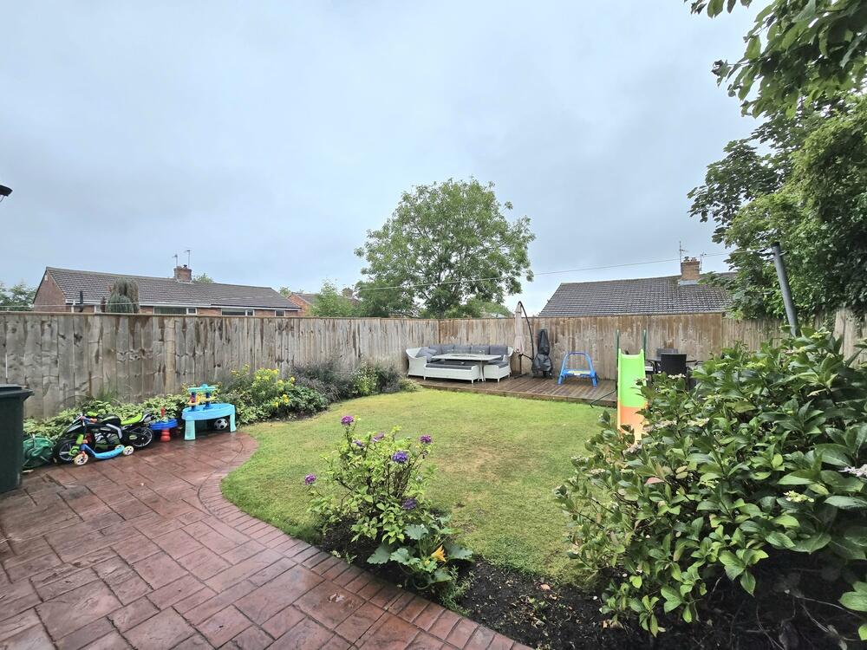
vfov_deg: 89.9
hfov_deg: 106.2
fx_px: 326
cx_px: 434
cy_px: 325
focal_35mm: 13
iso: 50
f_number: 2.2
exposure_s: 1/526
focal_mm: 2.2
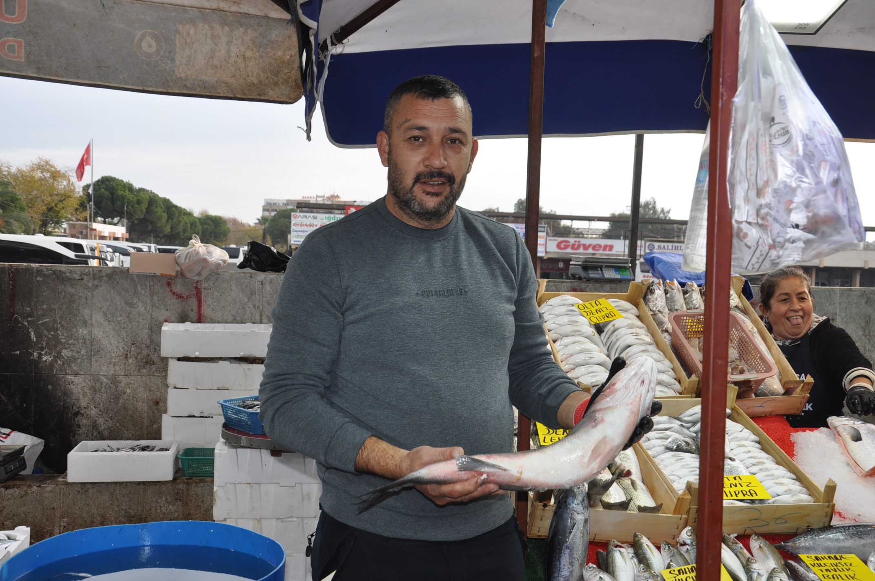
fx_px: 910
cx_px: 438
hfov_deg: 51.3
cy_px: 290
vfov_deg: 35.4
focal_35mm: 38
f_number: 6.3
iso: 200
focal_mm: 25
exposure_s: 1/200
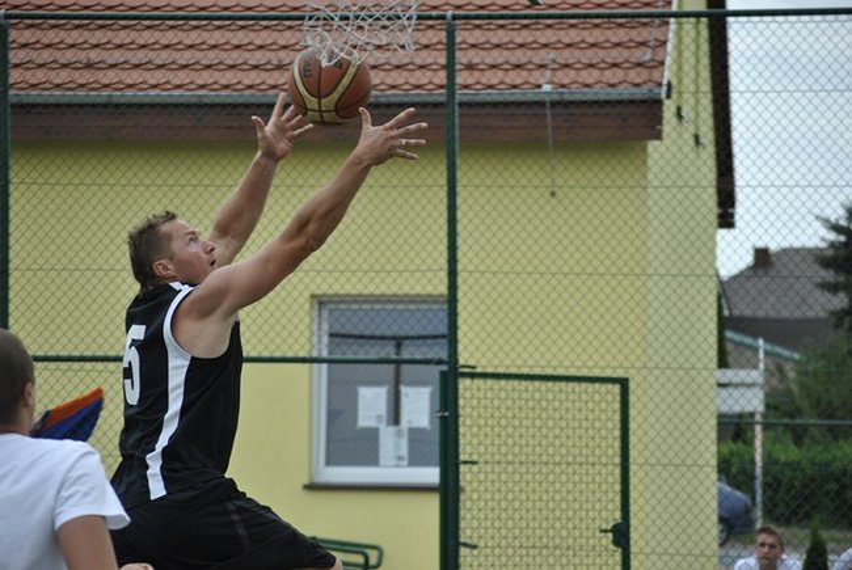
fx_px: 3270
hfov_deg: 14.8
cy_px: 285
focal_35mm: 138
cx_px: 426
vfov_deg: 10.0
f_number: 4.5
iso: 200
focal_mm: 92
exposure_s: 1/500
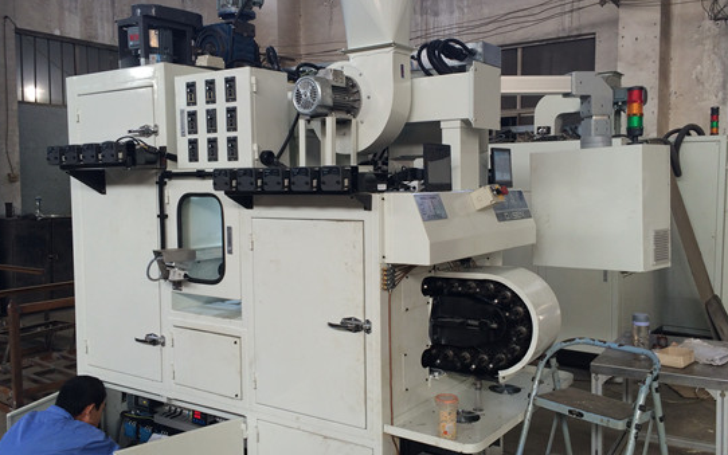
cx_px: 372
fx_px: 675
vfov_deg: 37.3
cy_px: 231
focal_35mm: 34
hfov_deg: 56.7
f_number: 2.2
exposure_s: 1/60
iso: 50
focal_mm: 4.15
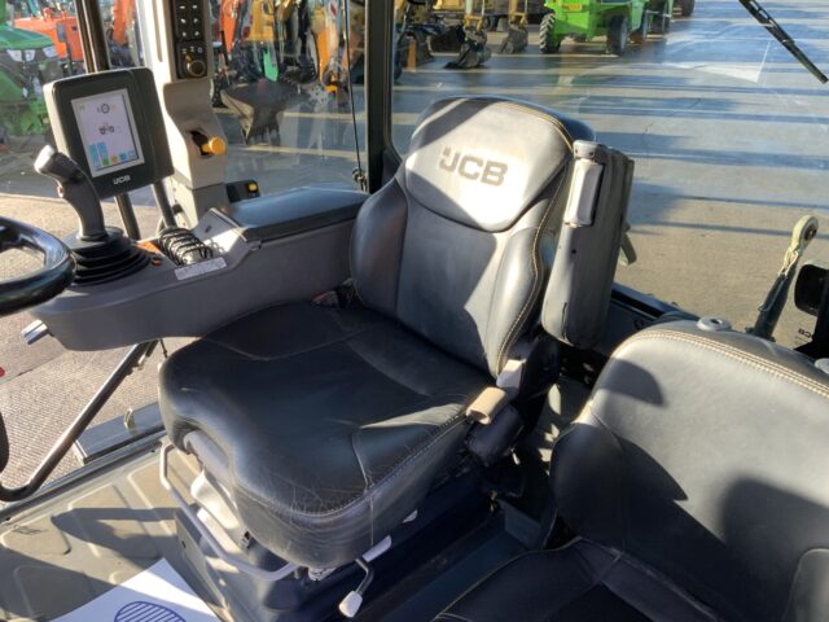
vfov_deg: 48.2
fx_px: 695
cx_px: 414
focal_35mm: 29
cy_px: 311
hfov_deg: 61.7
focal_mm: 3
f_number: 1.8
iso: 25
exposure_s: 1/122
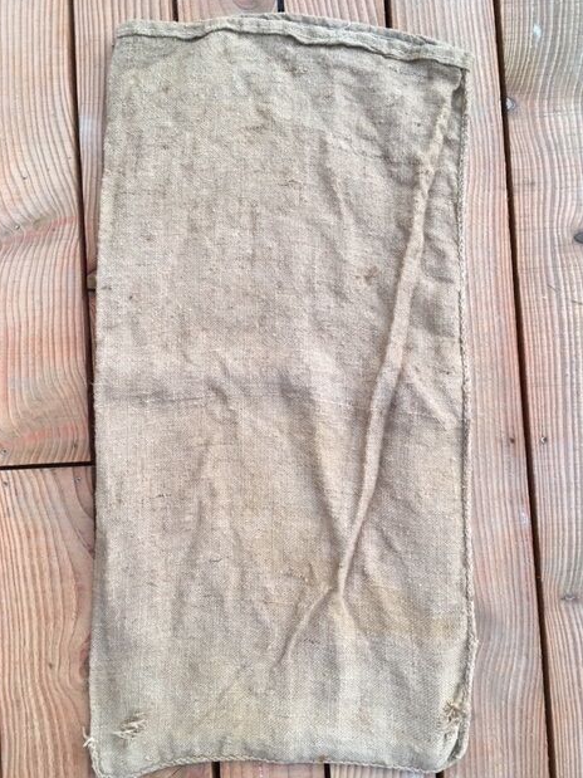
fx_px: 674
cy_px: 397
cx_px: 293
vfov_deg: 60.0
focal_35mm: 30
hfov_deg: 46.8
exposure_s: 1/33
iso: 50
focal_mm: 4.15
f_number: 2.2
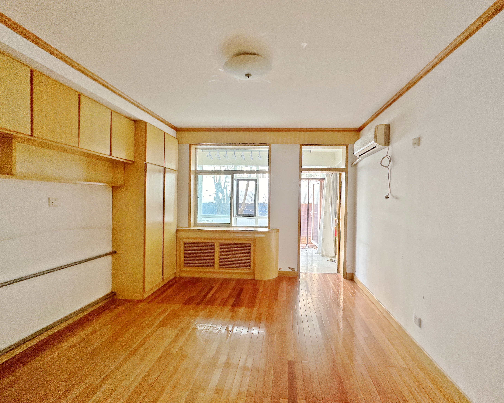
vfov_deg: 84.0
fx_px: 224
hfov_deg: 96.6
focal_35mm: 15
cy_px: 201
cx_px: 269
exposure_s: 1/50
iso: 200
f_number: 2.2
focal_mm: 2.22
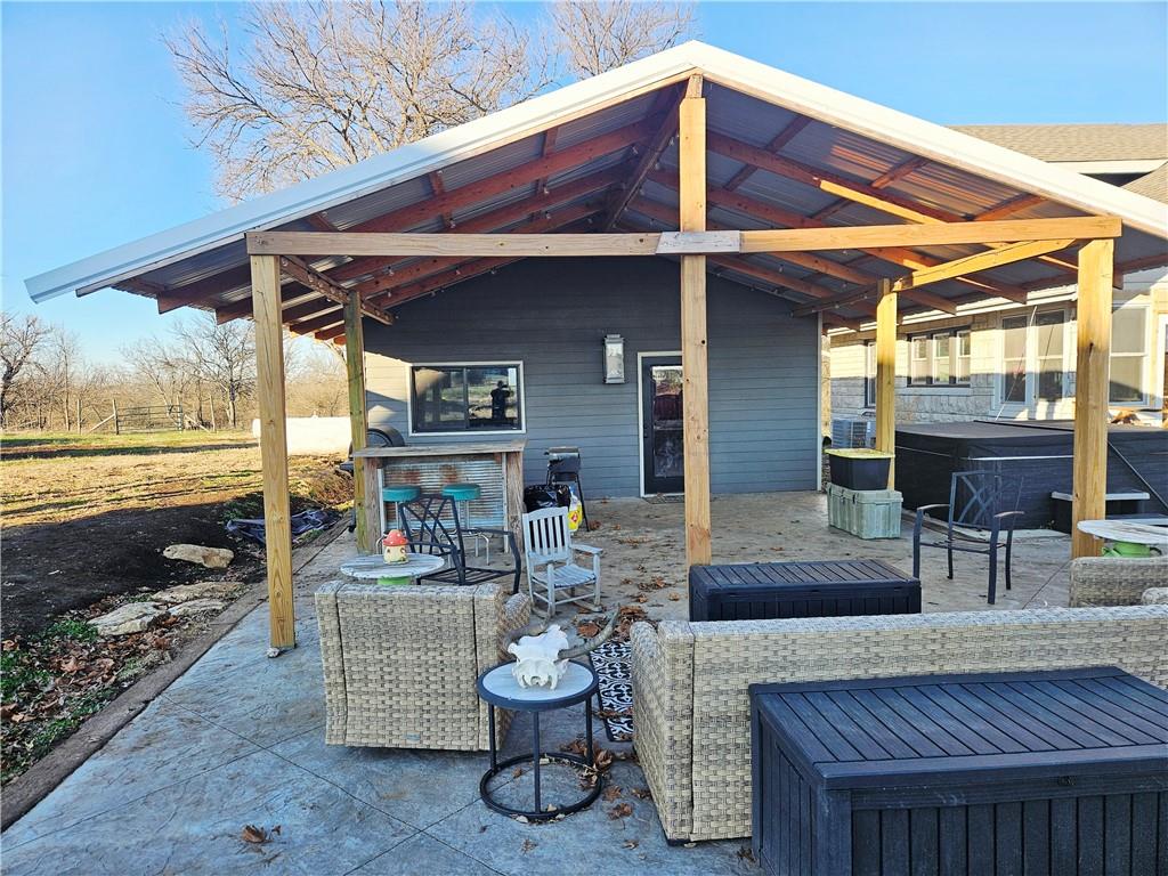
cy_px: 438
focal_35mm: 23
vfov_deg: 58.9
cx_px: 584
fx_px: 776
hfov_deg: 73.9
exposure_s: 1/435
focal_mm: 5.4
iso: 25
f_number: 1.8
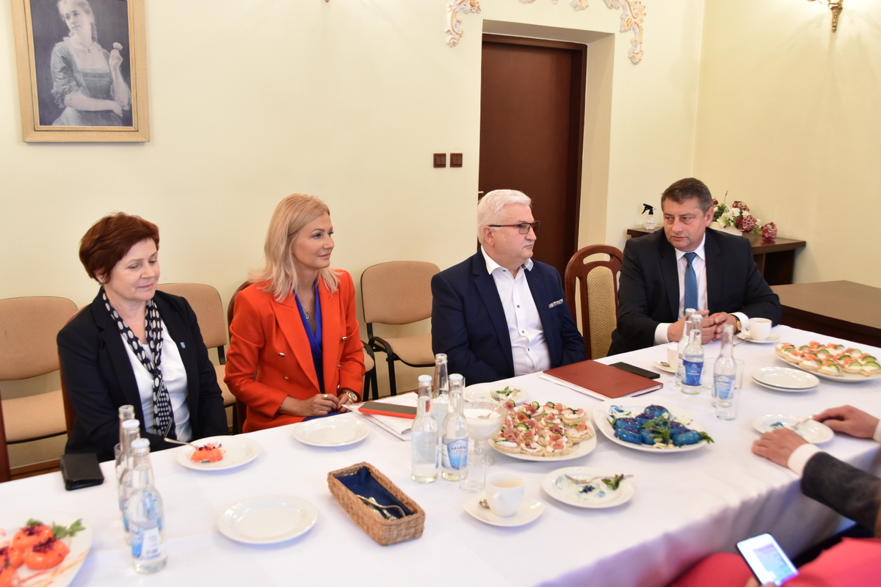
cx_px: 440
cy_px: 294
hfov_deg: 61.9
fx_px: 734
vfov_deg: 43.6
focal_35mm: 30
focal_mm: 20
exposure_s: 1/30
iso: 1000
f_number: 3.5
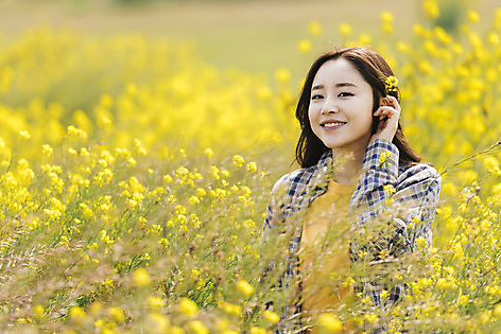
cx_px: 265
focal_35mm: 254
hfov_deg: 8.1
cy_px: 145
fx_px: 3536
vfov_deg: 5.4
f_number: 2.8
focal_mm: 200
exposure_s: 1/1000
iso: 100
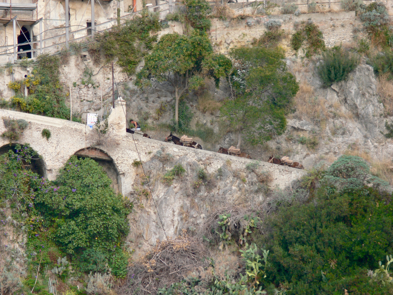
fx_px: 4768
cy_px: 148
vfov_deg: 3.5
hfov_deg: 4.7
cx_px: 196
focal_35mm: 420
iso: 80
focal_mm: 88.8
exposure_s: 1/100
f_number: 4
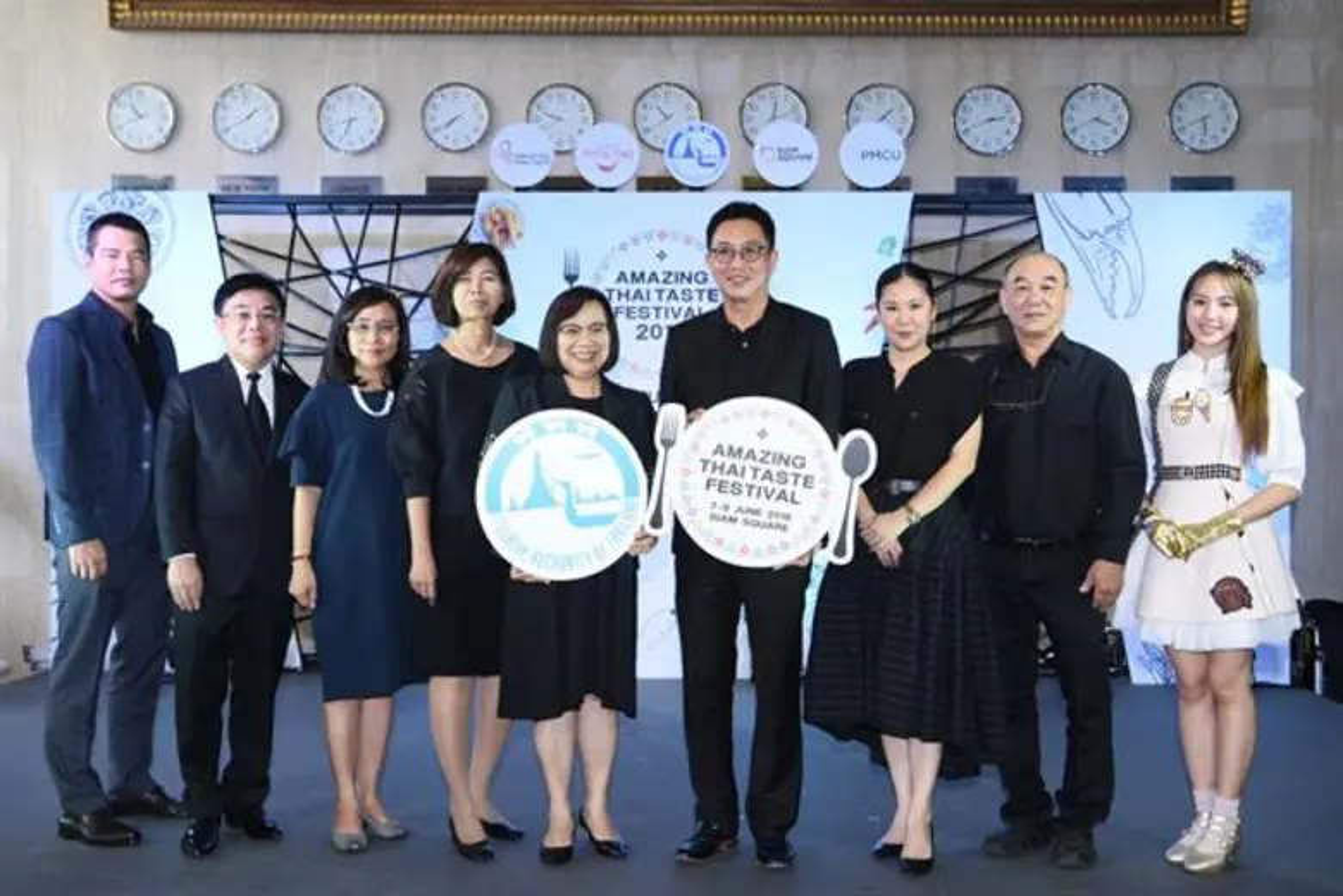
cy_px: 448
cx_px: 672
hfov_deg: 54.4
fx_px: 1306
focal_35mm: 35
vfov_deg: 37.9
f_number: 5
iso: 320
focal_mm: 35
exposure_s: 1/100
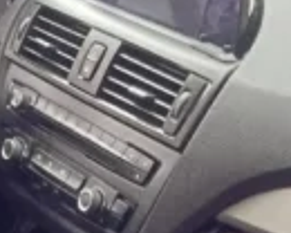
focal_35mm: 126
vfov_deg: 11.6
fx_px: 1085
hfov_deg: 15.2
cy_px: 376
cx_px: 76
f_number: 2.2
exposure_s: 1/33.3
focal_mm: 3.46
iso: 212
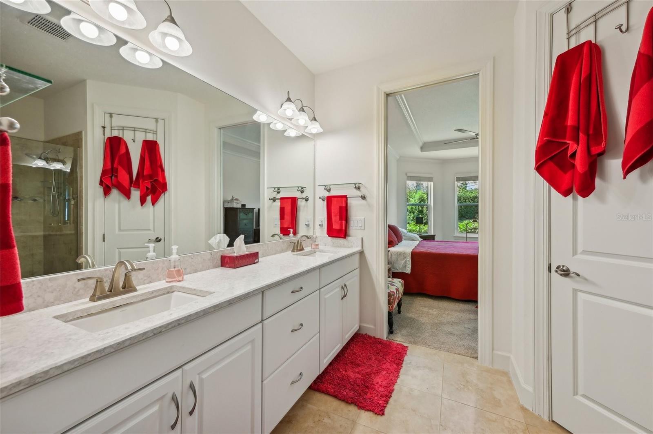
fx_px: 254
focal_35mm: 14
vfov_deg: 81.1
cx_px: 326
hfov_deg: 104.3
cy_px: 217
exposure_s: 1/40
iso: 400
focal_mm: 14
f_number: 8
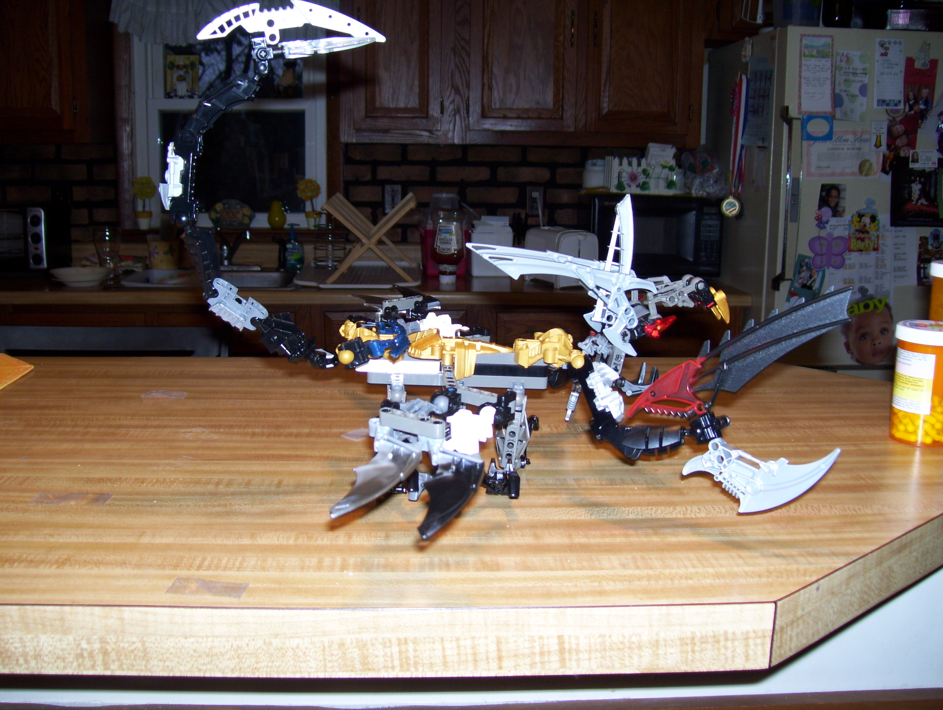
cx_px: 472
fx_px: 982
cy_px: 355
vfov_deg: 39.7
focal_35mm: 36
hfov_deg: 51.3
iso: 80
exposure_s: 1/60
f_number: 2.7
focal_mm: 6
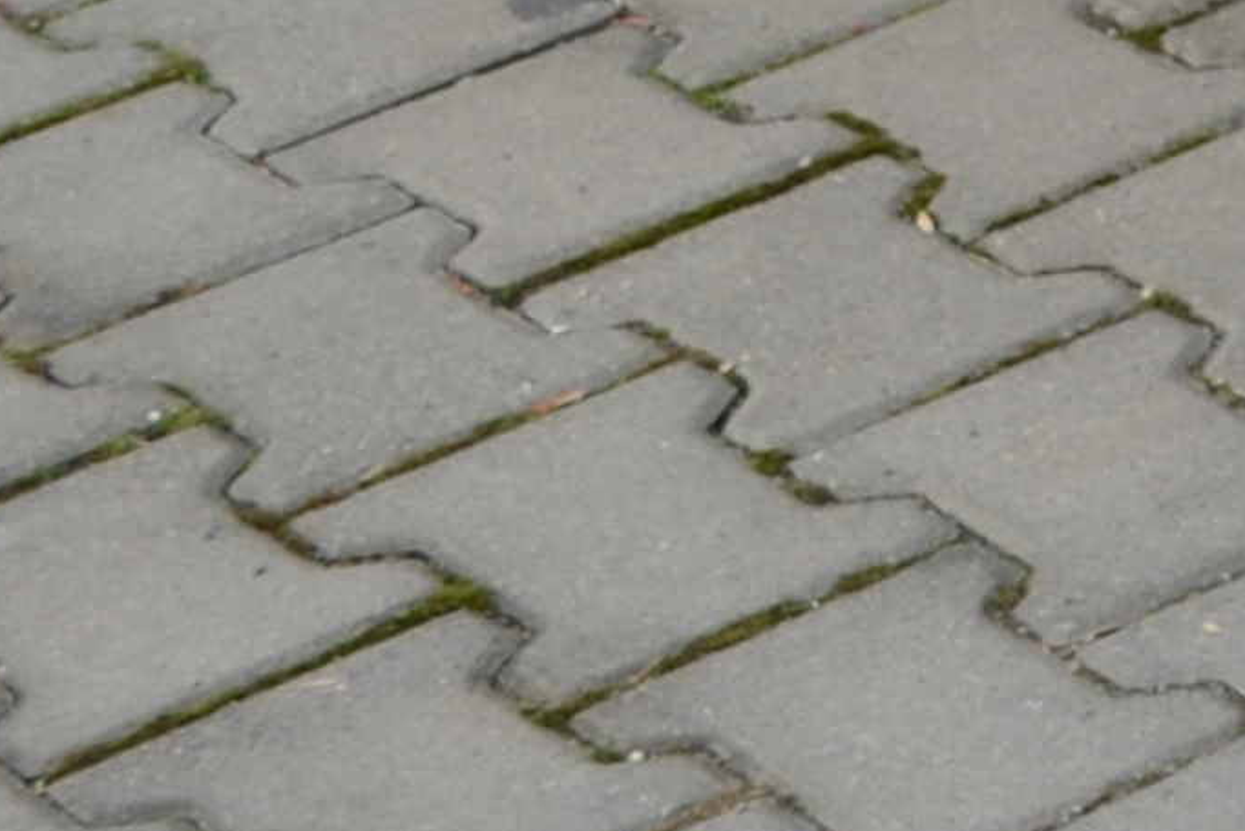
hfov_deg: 7.7
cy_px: -1859
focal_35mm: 223
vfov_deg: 5.7
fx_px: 7713
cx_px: 4124
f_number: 6.3
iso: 100
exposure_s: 1/160
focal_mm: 22
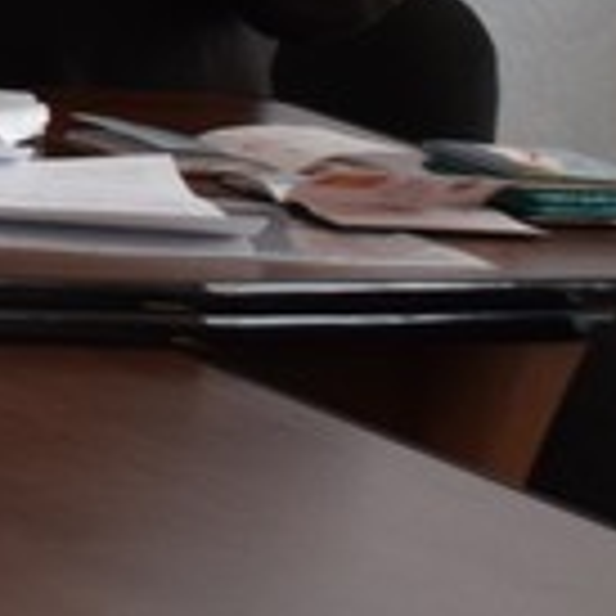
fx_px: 9140
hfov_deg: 3.7
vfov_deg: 3.8
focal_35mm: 454
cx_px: -1736
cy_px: -735
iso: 400
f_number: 4.8
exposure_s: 1/100
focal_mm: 38
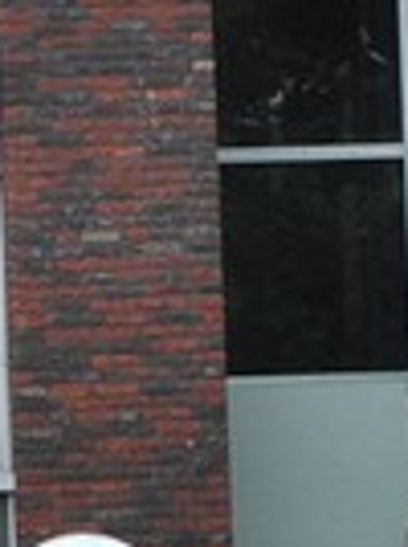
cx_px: -857
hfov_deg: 2.4
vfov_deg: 3.2
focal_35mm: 607
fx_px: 9565
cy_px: 1208
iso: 400
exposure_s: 1/500
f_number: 11
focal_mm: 55
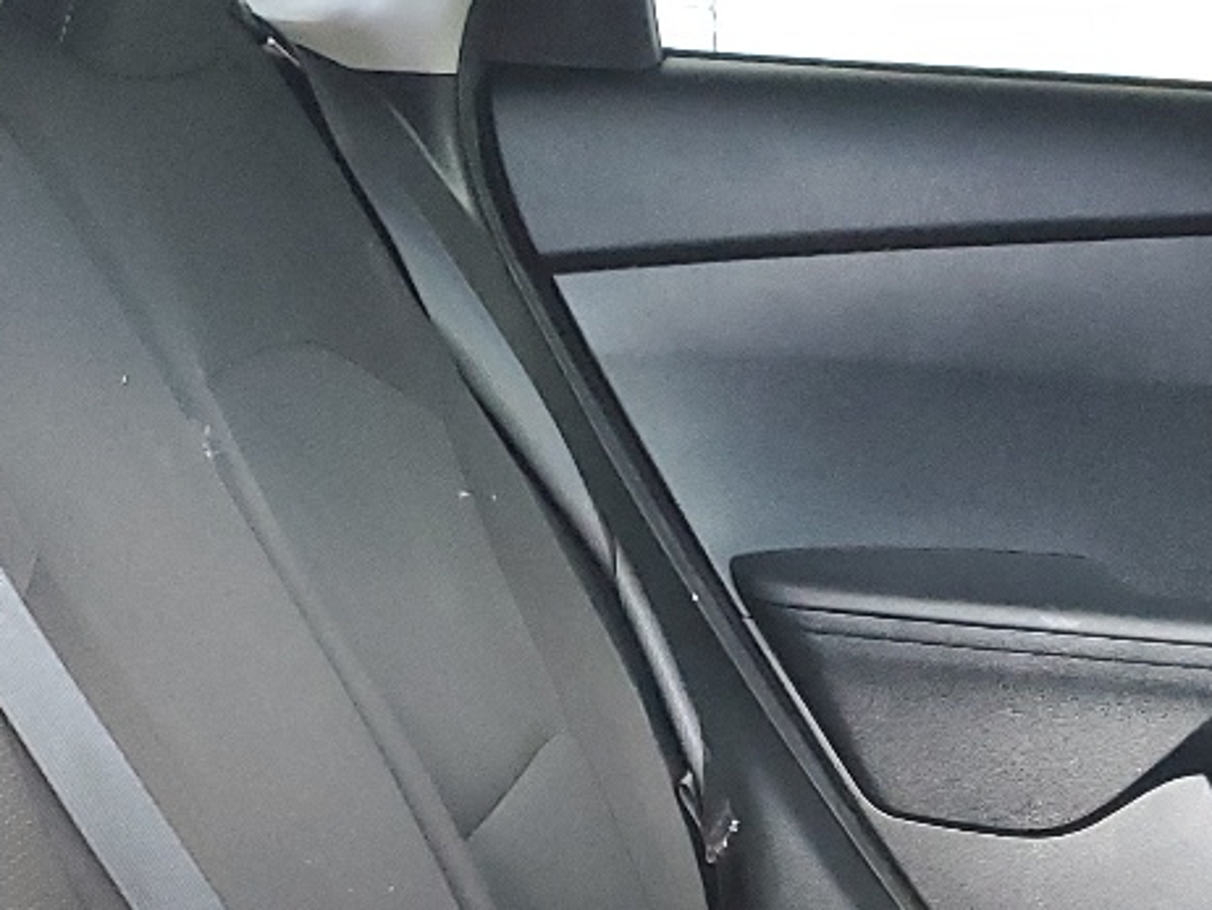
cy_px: 1059
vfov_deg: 15.9
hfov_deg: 21.2
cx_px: 1139
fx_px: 3153
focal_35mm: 90
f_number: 1.5
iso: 306
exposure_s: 1/40
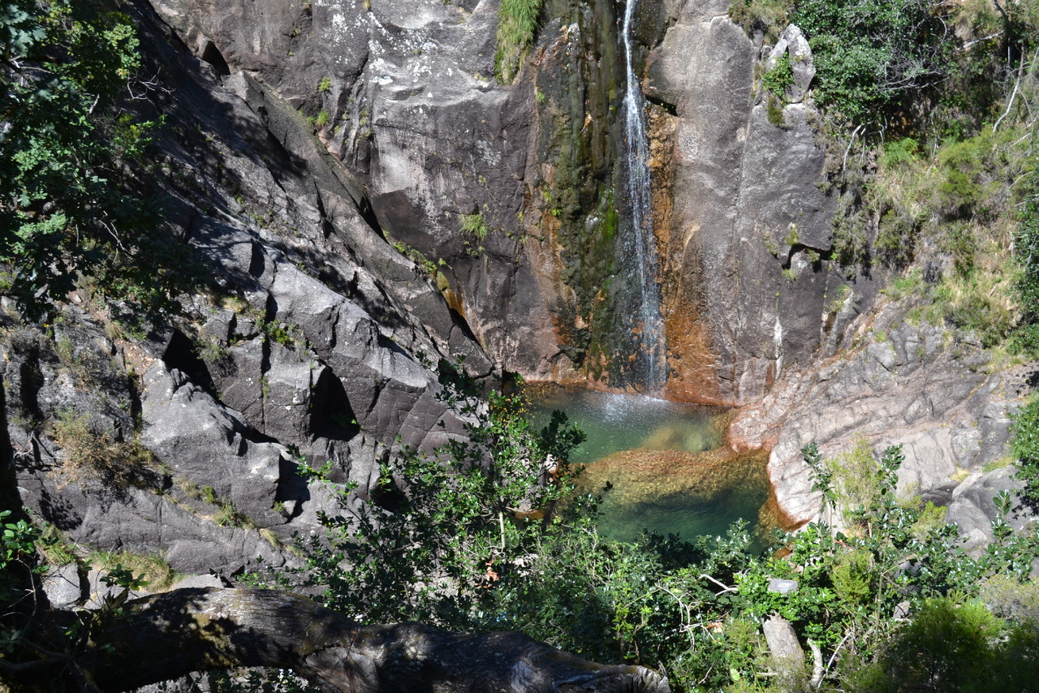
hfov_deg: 43.6
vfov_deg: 29.9
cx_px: 520
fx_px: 1299
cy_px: 346
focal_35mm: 45
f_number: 6.3
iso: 100
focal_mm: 30
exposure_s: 1/160
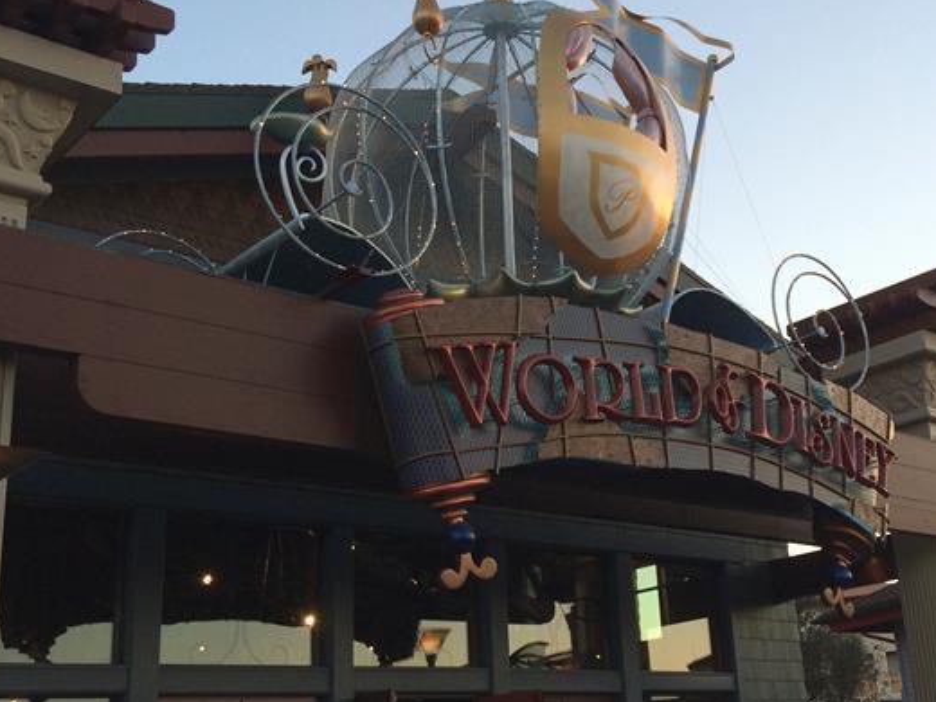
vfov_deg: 30.3
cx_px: 610
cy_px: 370
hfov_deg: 39.3
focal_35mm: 48
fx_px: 1298
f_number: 2.2
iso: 32
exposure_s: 1/214
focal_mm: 4.15
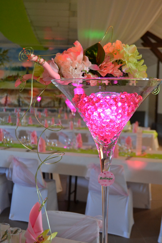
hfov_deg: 34.2
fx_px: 263
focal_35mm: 39
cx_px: 81
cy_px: 122
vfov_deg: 49.6
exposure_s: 1/50
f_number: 4
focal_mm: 26
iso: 3200
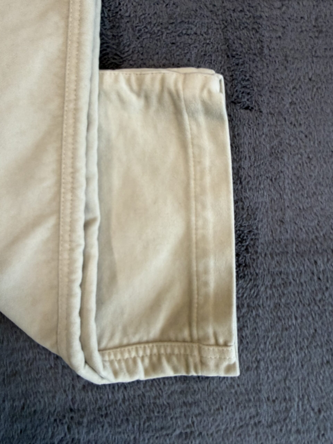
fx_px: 308
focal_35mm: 24
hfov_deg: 56.8
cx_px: 166
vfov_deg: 71.6
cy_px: 222
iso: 250
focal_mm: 2.22
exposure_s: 1/121
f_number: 2.2
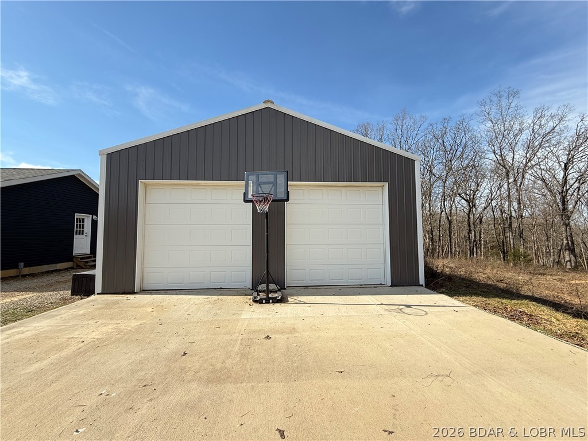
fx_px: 238
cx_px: 294
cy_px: 220
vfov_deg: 85.7
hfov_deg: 102.1
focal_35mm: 14
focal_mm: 2.22
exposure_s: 1/1167
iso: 50
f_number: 2.2
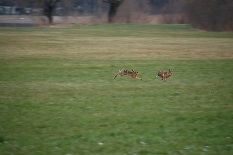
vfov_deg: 3.0
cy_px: 78
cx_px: 116
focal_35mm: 450
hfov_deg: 4.6
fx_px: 2909
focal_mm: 300
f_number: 5.6
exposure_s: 1/60
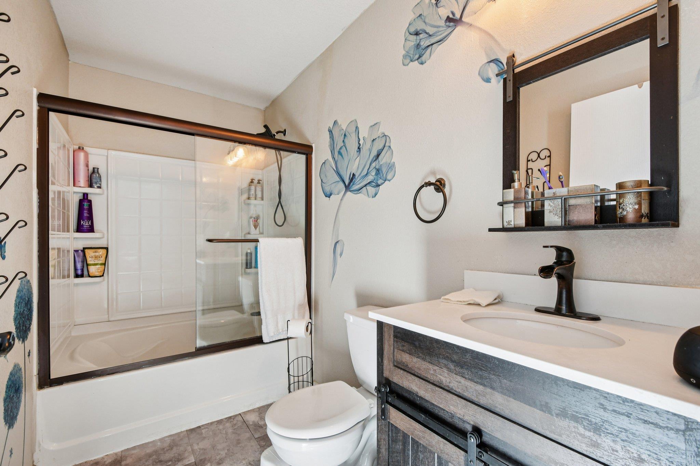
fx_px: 292
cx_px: 350
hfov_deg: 100.4
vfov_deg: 77.3
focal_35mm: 15
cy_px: 233
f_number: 8
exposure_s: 1/15
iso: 400
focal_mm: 10
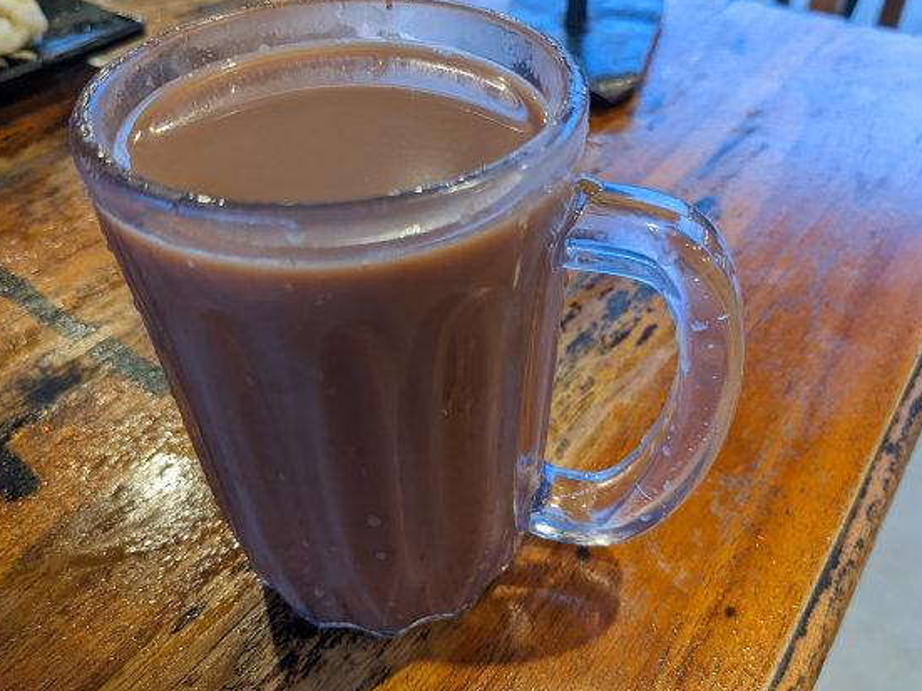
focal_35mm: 30
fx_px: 799
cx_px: 462
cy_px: 312
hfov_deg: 60.0
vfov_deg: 46.7
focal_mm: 4.38
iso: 146
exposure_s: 1/33.3
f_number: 1.73
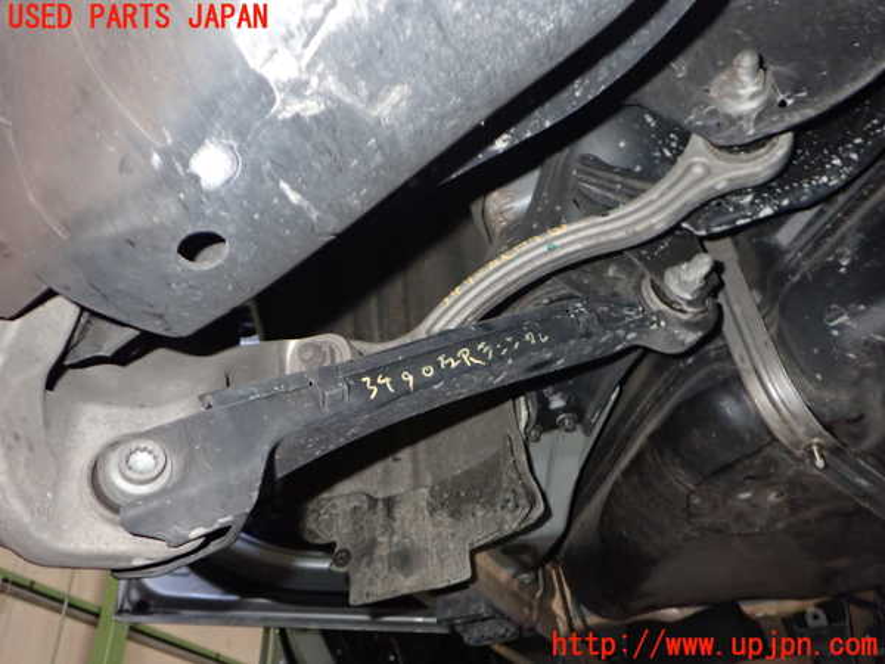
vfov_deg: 46.8
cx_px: 442
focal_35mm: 30
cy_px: 332
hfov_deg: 60.0
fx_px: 767
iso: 800
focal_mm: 5.4
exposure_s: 1/30
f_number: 6.3
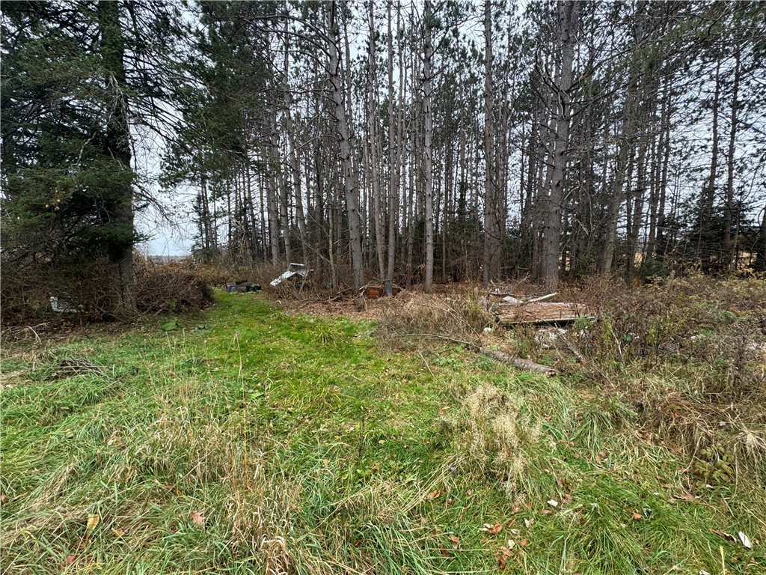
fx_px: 310
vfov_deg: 85.7
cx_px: 383
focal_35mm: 14
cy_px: 288
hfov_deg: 102.1
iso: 40
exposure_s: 1/99
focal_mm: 2.22
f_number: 2.2
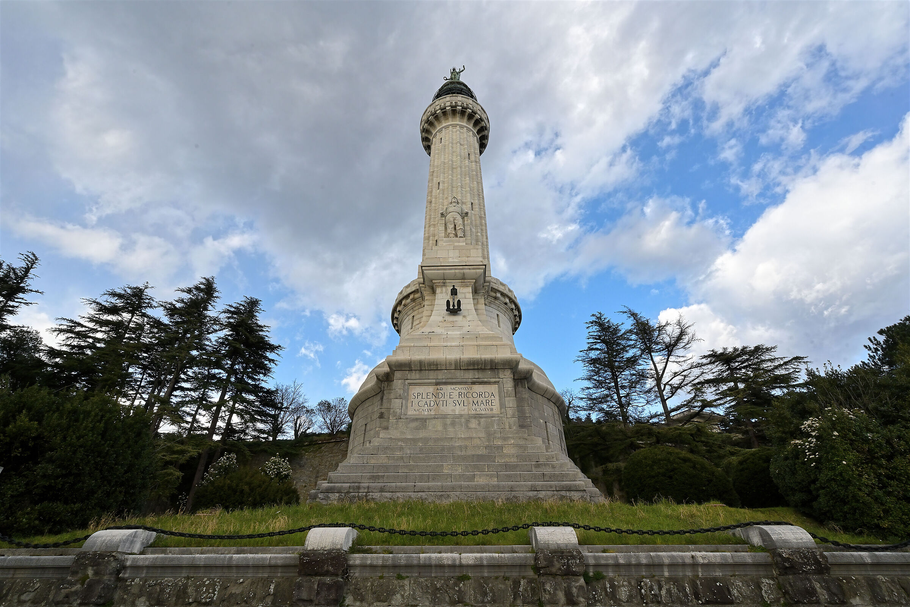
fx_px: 354
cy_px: 304
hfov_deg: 104.3
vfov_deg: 81.2
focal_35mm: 14
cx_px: 455
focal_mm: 14
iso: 400
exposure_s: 1/160
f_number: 18
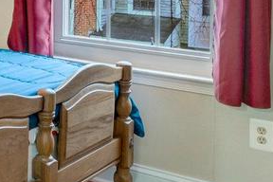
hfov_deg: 21.6
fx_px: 607
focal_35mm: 80
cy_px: -51
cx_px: -124
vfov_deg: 16.2
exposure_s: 1/13
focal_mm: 16
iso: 1250
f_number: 8
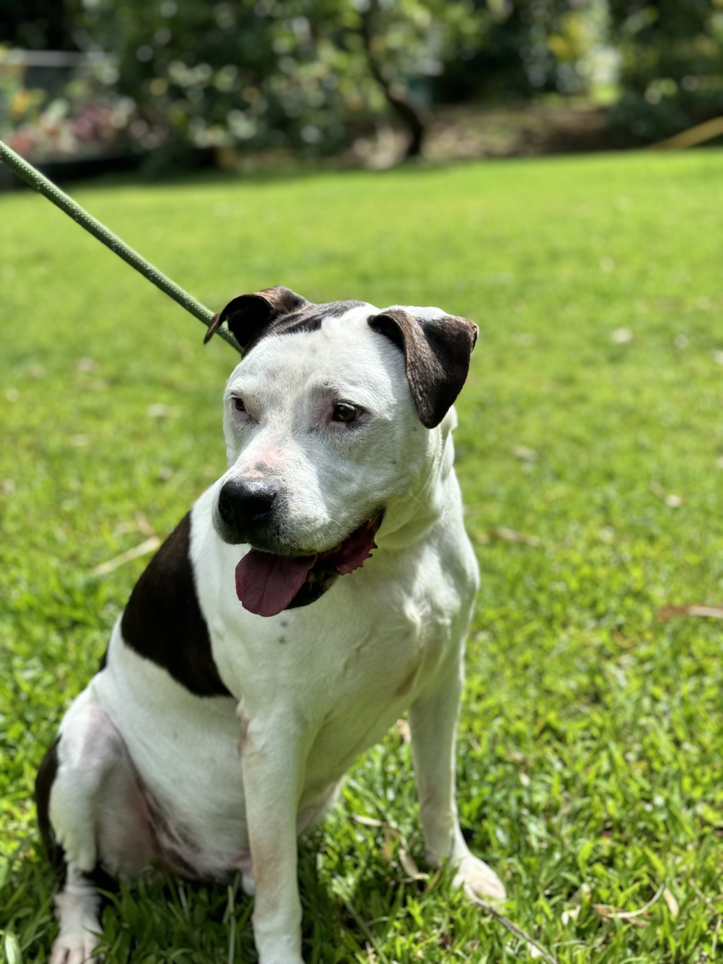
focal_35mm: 48
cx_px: 362
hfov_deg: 30.3
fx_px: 1337
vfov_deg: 39.7
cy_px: 482
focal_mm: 6.76
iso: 64
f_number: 1.78
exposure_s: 1/2331
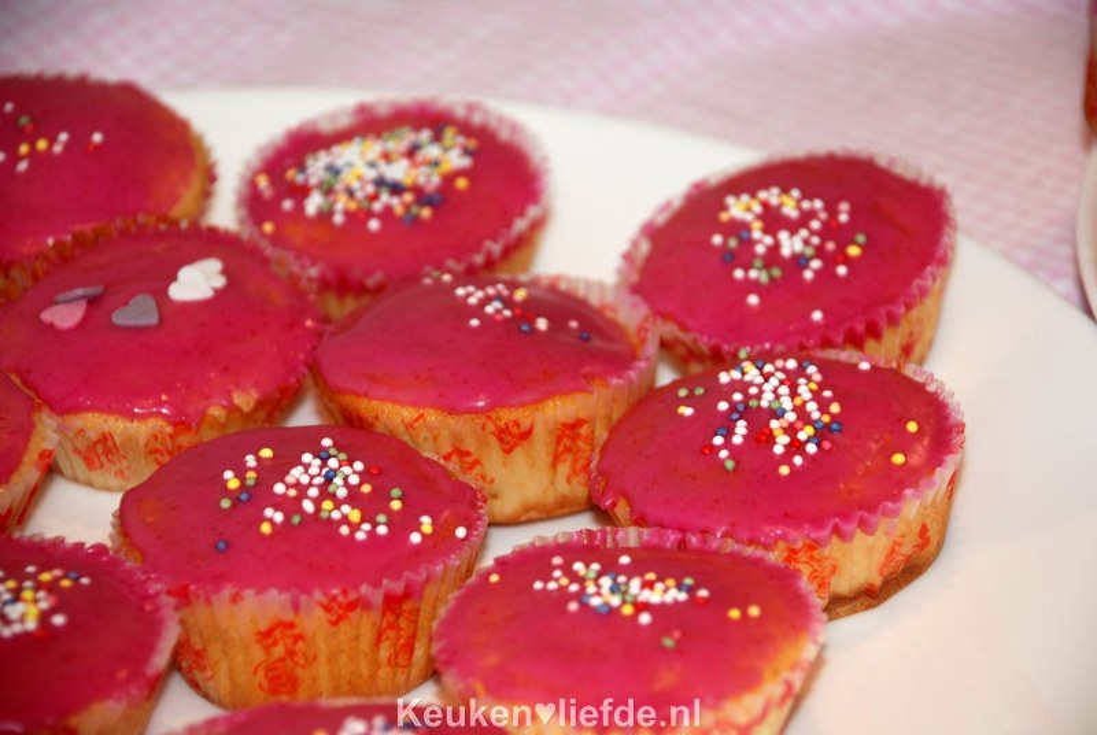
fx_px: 4806
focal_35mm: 158
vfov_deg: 8.7
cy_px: 368
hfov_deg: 13.0
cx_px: 548
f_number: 5.6
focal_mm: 105
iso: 200
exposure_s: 1/60
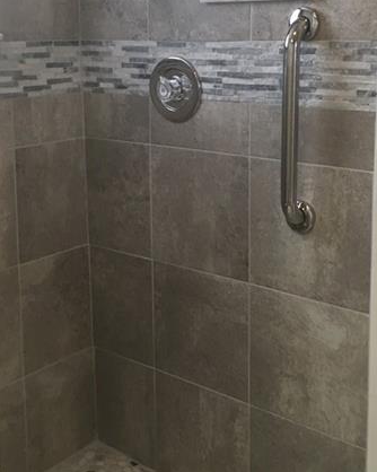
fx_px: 726
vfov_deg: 35.7
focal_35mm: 52
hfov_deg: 29.1
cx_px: 179
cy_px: 158
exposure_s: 1/30
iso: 100
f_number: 2.2
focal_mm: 4.15
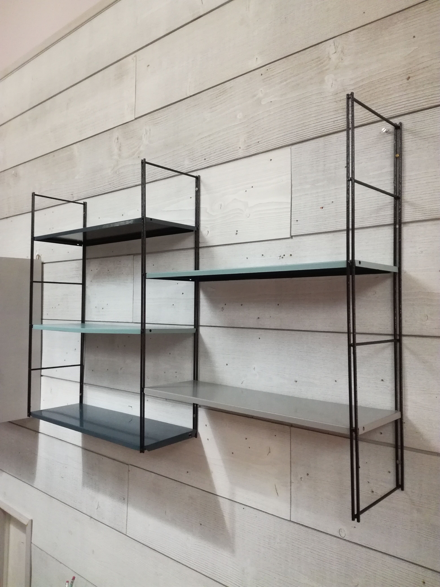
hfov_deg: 51.4
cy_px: 294
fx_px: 458
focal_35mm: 27
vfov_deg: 65.3
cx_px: 220
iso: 500
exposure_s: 1/20
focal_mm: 3.79
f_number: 2
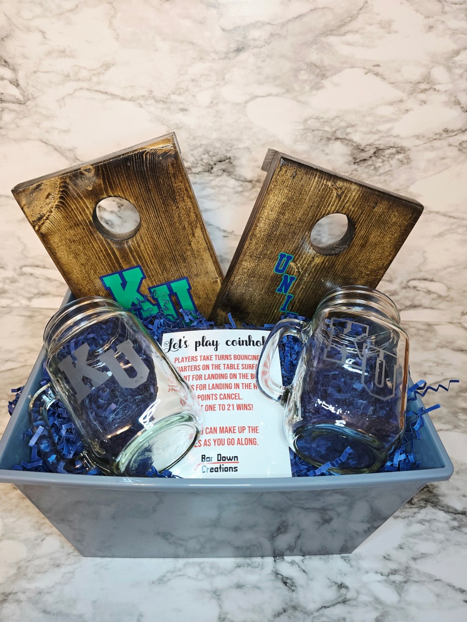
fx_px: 414
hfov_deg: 58.9
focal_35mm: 23
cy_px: 311
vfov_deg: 73.9
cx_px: 234
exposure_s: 1/52.1
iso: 250
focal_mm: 6.3
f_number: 1.7
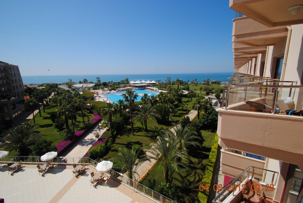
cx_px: 152
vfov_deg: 77.5
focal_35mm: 15
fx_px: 126
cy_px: 102
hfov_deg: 100.3
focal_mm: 10
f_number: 11
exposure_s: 1/200
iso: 100
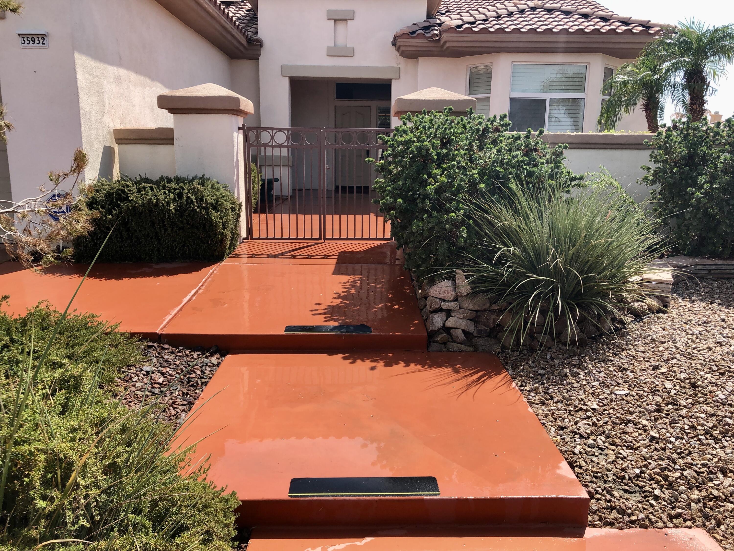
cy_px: 276
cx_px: 367
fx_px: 594
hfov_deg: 63.4
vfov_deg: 49.7
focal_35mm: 28
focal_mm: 3.99
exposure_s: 1/1200
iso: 20
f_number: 1.8
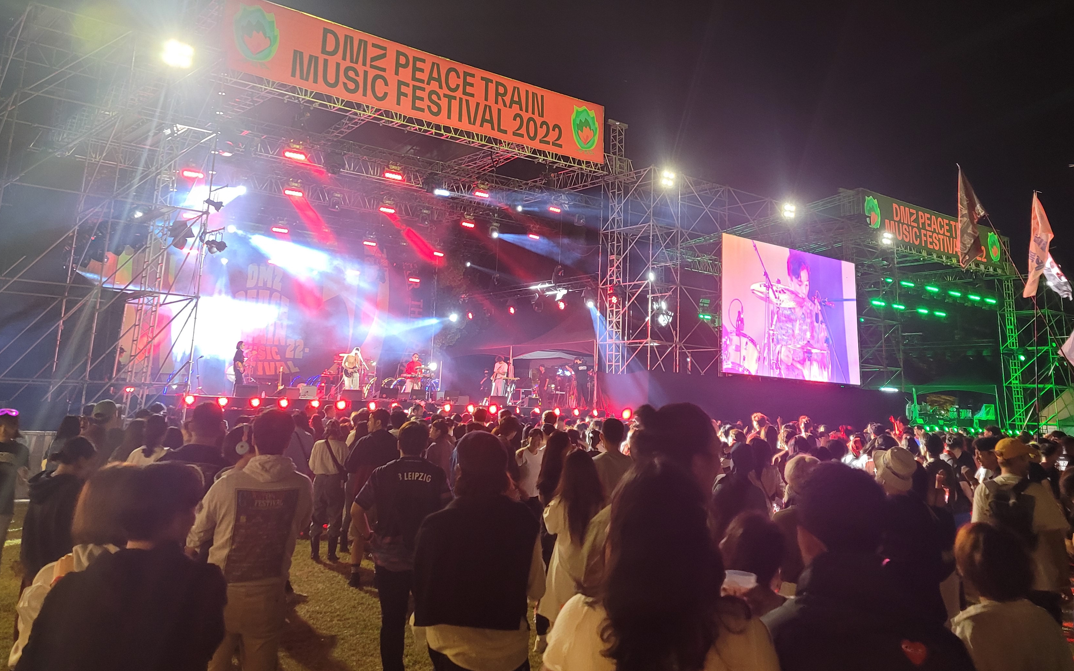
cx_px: 583
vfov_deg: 38.7
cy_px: 196
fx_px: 937
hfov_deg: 59.6
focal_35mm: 32
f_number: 1.8
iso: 320
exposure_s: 1/40
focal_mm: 7
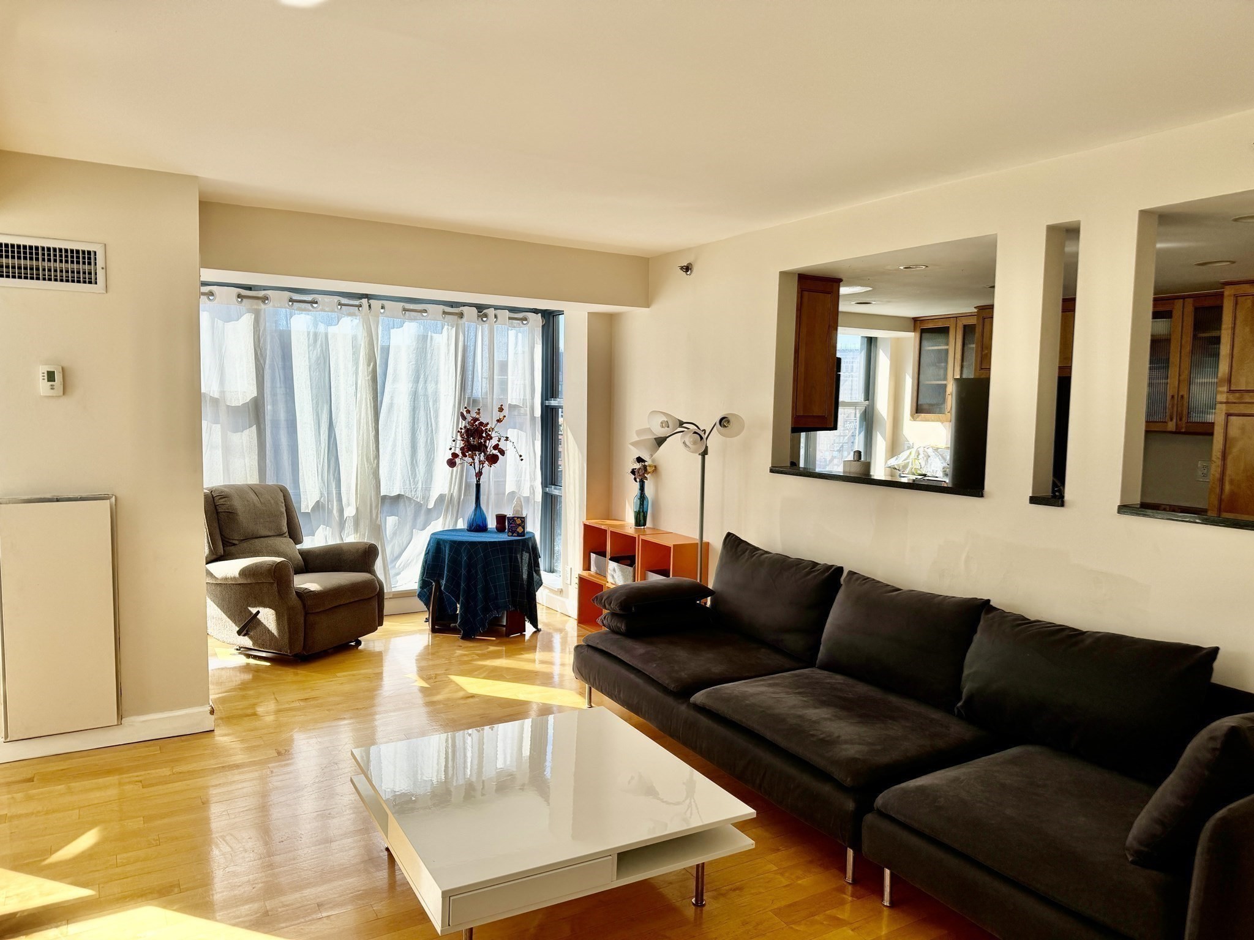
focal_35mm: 24
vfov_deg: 56.8
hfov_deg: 71.6
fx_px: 869
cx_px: 627
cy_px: 470
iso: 80
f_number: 1.78
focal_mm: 6.76
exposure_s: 1/938
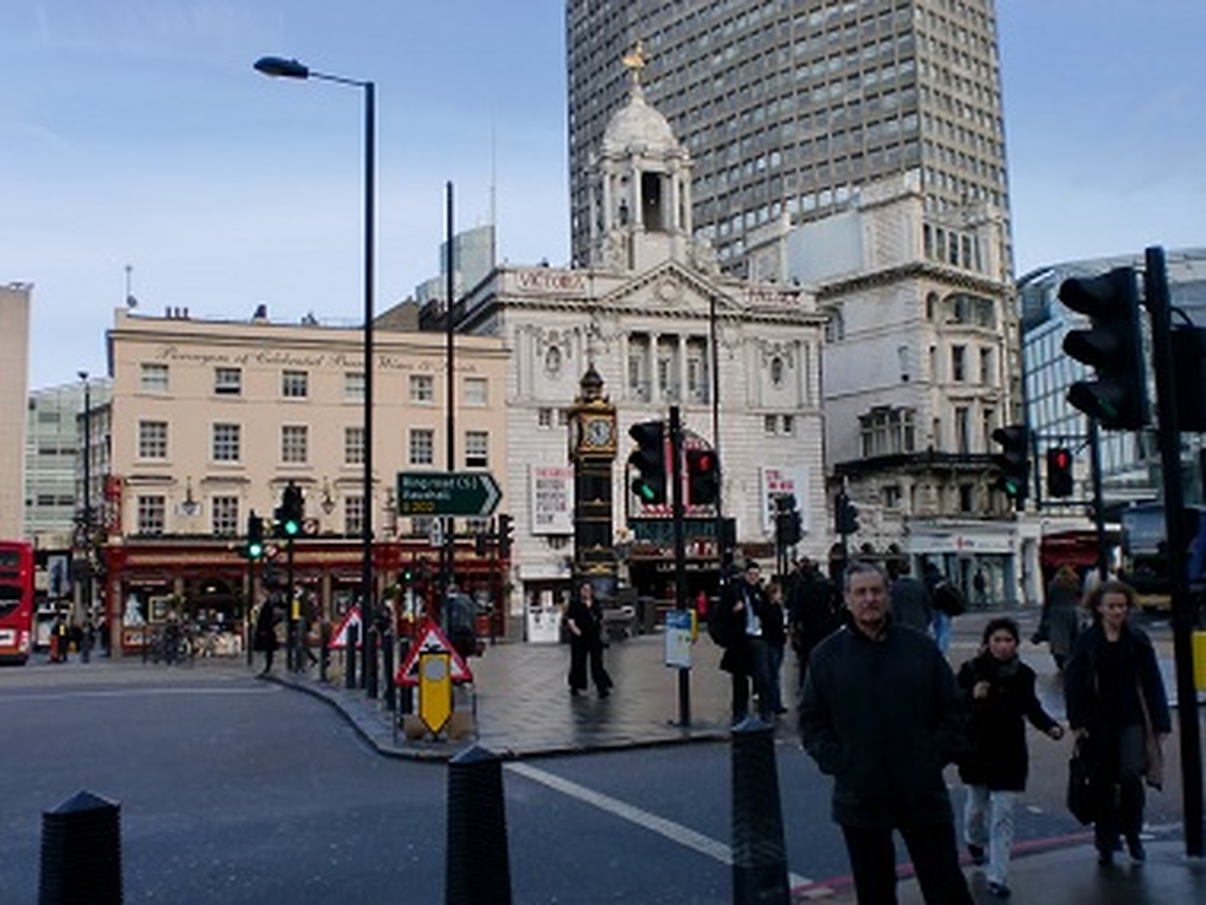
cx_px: 603
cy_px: 452
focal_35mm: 35
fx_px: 1219
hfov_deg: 52.6
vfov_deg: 40.7
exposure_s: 1/640
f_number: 3.1
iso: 64
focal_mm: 6.3
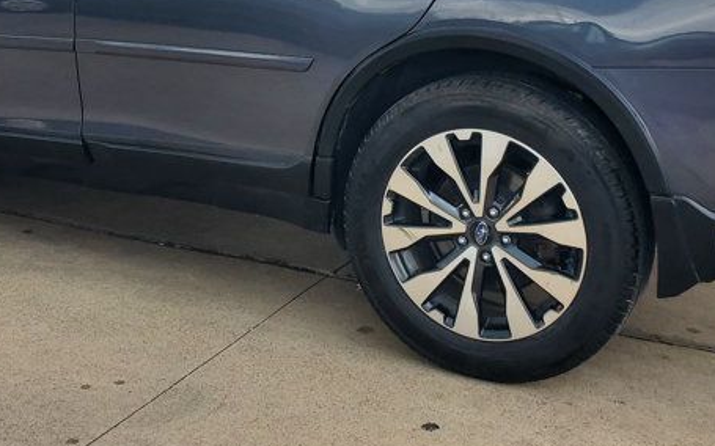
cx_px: 281
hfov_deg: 32.9
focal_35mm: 62
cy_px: 41
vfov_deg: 20.5
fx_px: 1208
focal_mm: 4.3
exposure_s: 1/458
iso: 50
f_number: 2.4
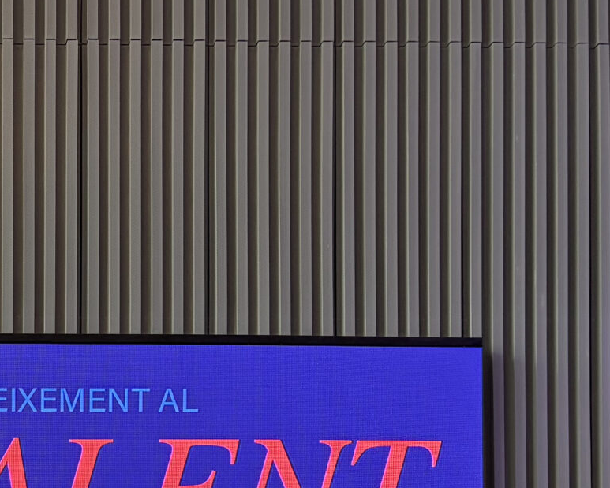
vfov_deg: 16.6
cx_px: -106
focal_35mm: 84
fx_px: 1517
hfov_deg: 21.3
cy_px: 736
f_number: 1.6
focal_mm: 5.96
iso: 125
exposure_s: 1/100
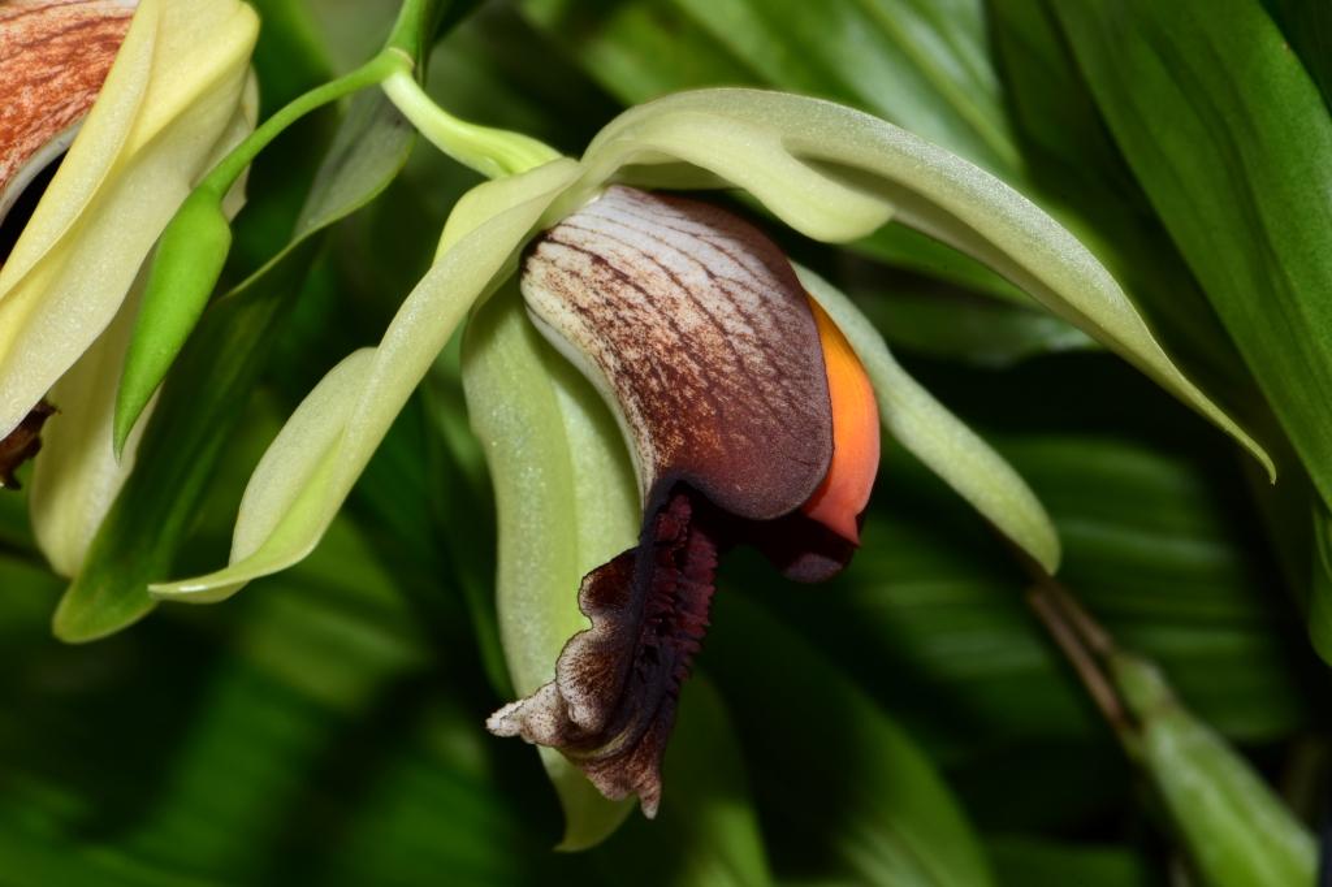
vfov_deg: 13.0
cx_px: 666
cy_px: 444
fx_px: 3884
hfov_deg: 19.5
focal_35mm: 105
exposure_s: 1/60
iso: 400
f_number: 22
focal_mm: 105
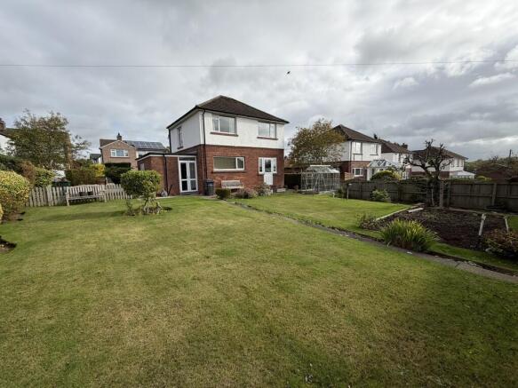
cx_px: 259
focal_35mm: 14
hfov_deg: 102.1
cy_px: 194
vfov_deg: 85.7
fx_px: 209
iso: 25
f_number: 2.2
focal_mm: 2.22
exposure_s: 1/770
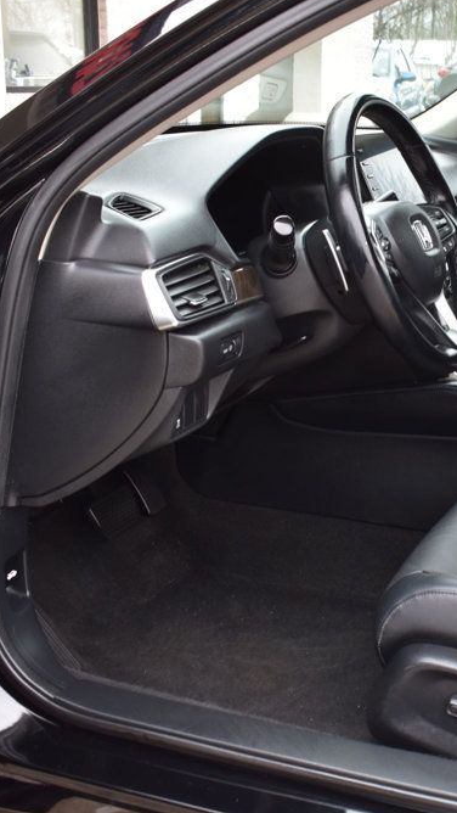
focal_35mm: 53
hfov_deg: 21.8
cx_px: 462
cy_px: 400
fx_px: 1141
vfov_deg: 39.2
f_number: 7.1
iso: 400
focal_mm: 22
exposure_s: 1/30
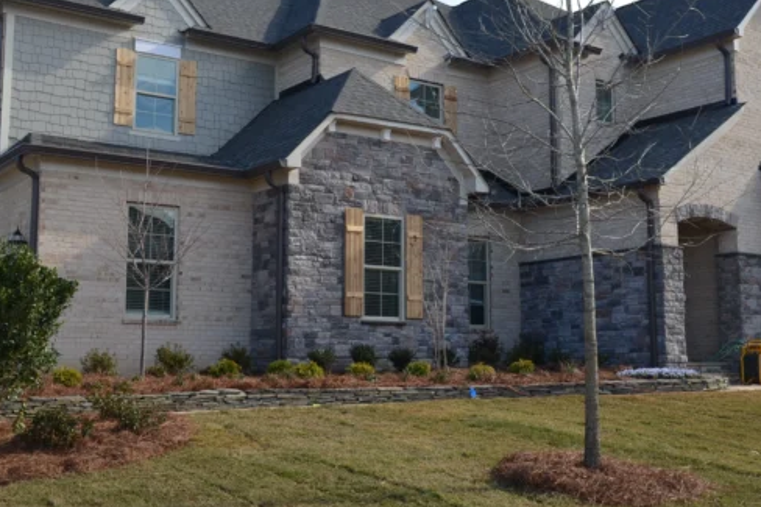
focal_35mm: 48
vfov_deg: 28.0
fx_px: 1014
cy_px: 223
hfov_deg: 41.1
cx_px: 413
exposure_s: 1/200
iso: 200
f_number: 7.1
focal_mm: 26
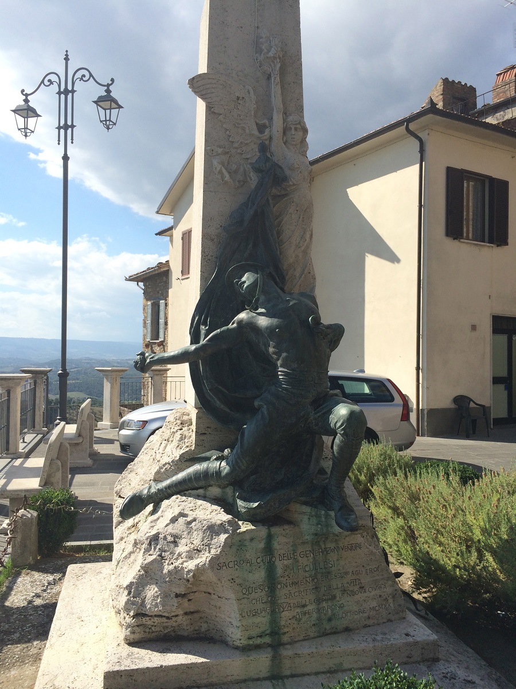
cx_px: 258
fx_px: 596
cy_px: 344
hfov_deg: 46.8
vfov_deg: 60.0
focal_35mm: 30
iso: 40
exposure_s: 1/1953
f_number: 2.2
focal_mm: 4.12
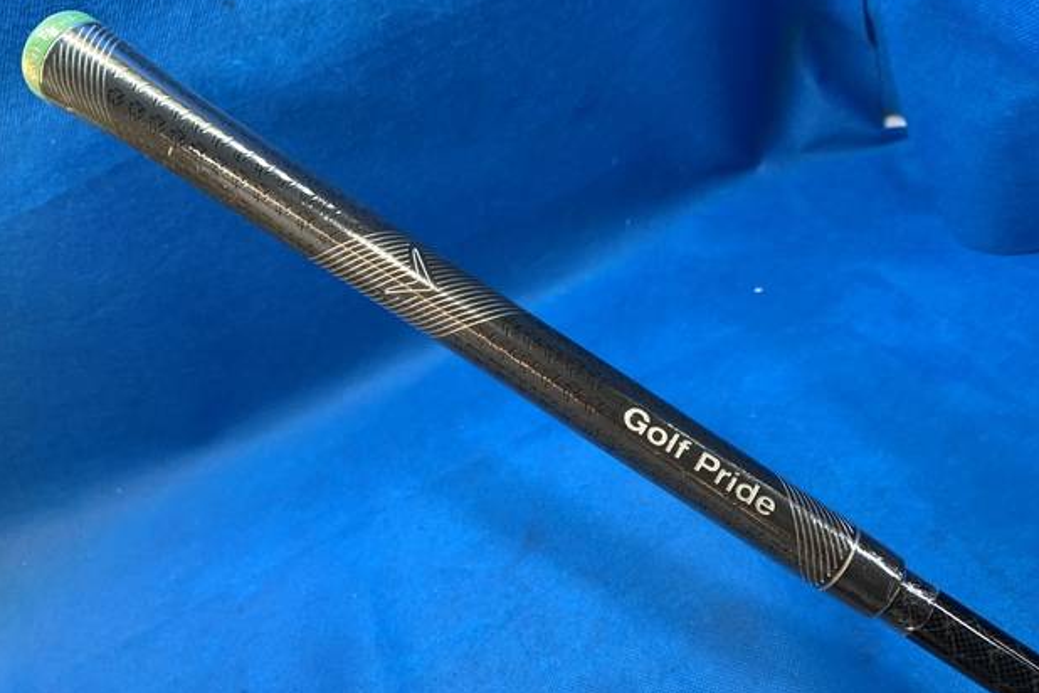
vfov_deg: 46.4
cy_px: 323
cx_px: 504
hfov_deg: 65.5
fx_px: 808
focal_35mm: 28
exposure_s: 1/60
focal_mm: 4.25
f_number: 1.8
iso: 100
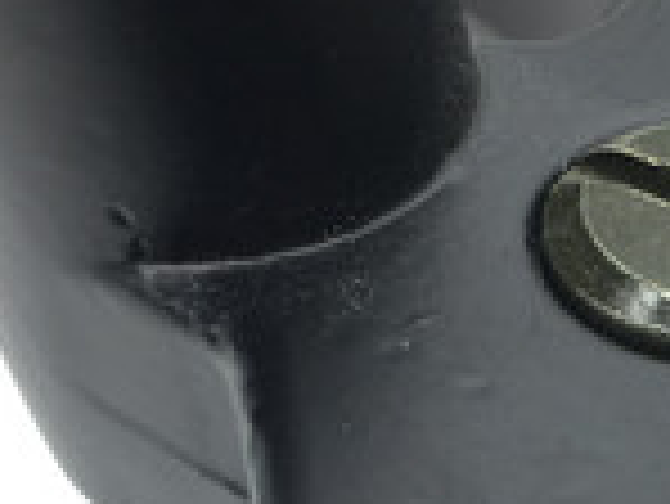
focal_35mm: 156
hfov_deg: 12.4
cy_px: 621
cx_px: 733
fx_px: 3022
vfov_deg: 9.4
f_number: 2.2
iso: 40
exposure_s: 1/100
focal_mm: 4.15
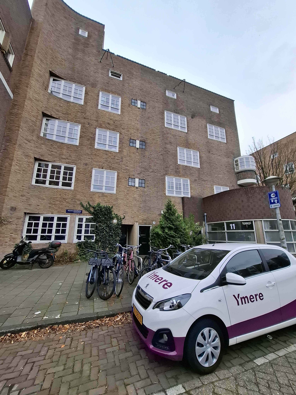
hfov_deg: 89.9
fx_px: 148
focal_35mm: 13
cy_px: 198
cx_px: 148
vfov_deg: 106.2
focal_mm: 1.74
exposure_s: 1/332
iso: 40
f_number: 2.2
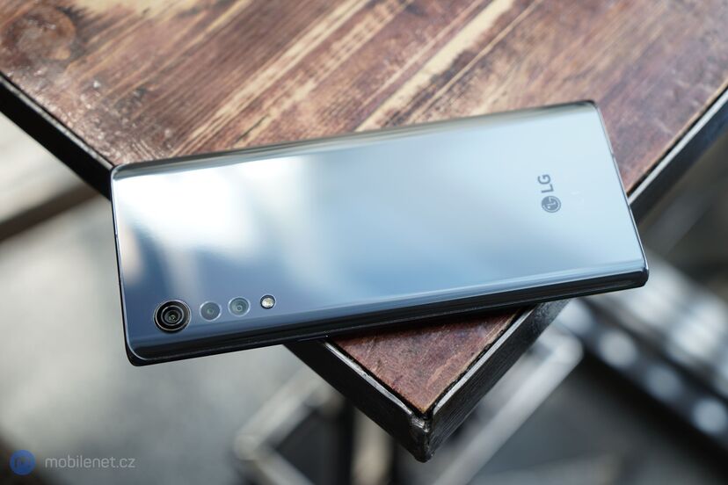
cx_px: 364
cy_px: 242
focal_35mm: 59
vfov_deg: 23.0
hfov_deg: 33.9
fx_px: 1193
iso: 100
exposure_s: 1/80
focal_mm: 59
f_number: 4.5
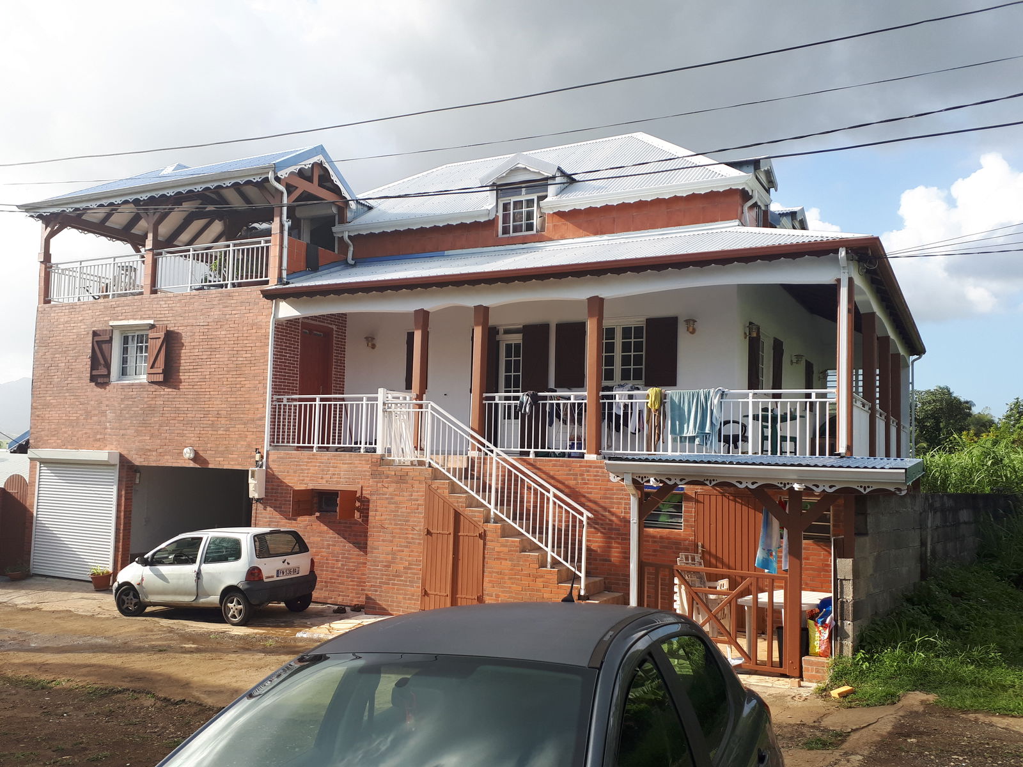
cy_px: 384
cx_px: 512
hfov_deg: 65.3
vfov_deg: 51.4
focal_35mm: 27
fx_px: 798
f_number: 1.9
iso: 40
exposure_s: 1/613
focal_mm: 3.6
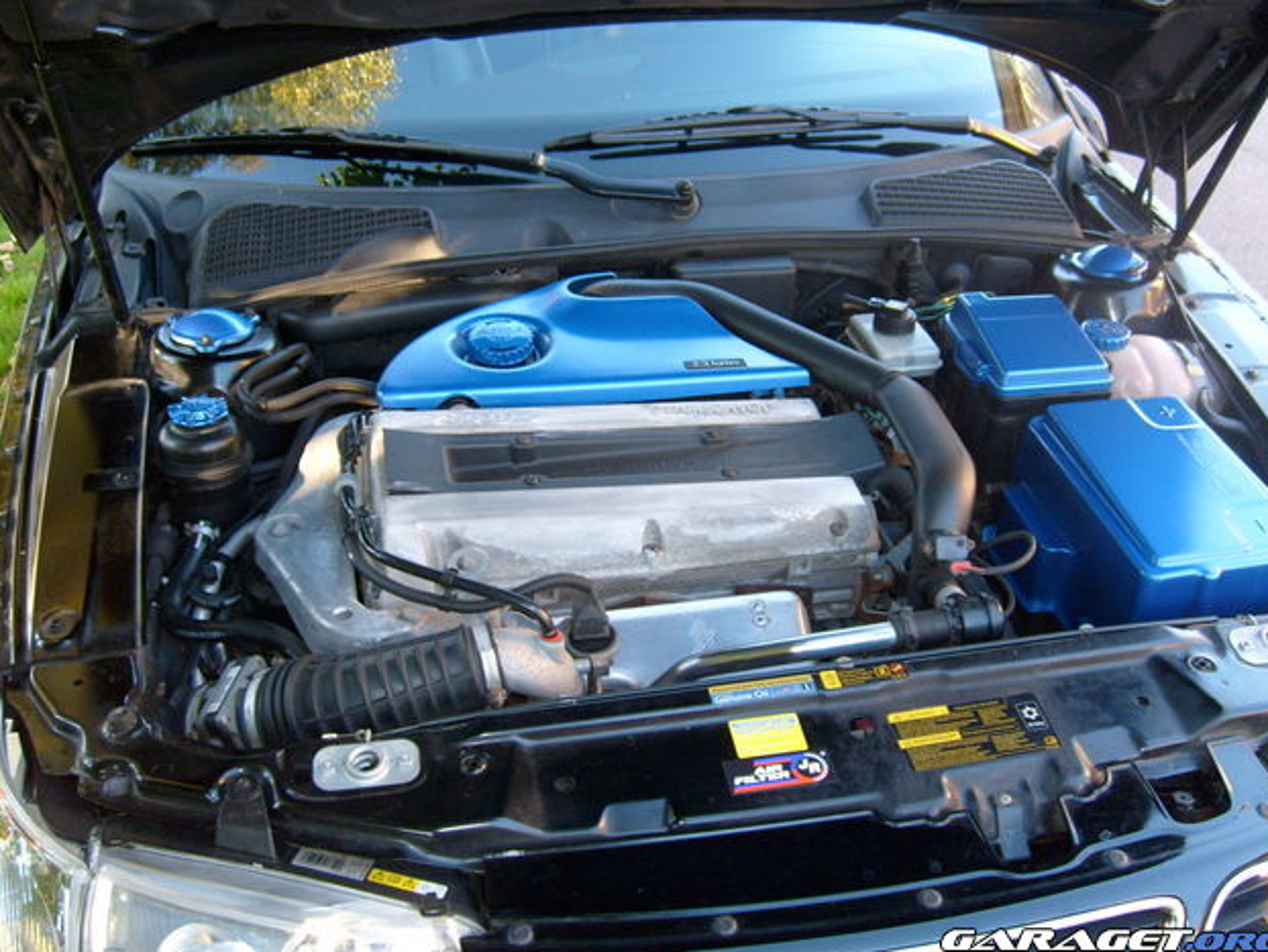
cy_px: 471
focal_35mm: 36
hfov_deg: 51.3
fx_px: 1319
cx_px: 638
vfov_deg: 39.7
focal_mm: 5.8
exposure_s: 1/45
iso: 100
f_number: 2.8
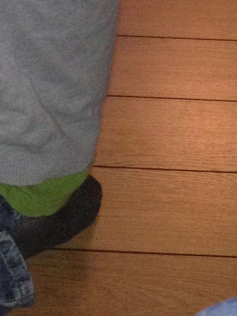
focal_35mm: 163
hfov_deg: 8.9
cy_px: -133
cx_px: -95
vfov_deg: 11.7
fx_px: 1488
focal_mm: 4.28
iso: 320
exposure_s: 1/16
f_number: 2.4
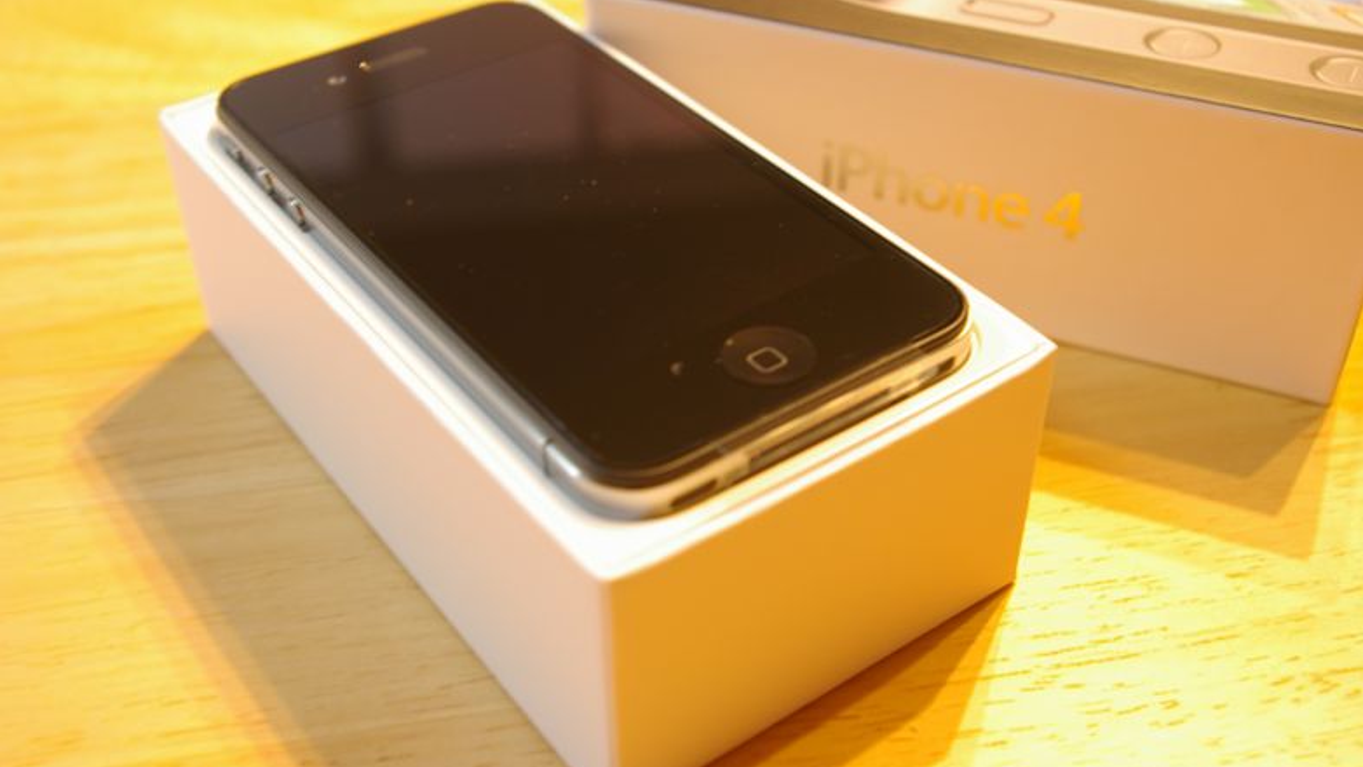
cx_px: 668
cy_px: 378
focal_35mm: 45
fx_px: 1626
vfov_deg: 26.5
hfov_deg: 45.5
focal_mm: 28
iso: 200
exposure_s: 1/4
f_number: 5.6
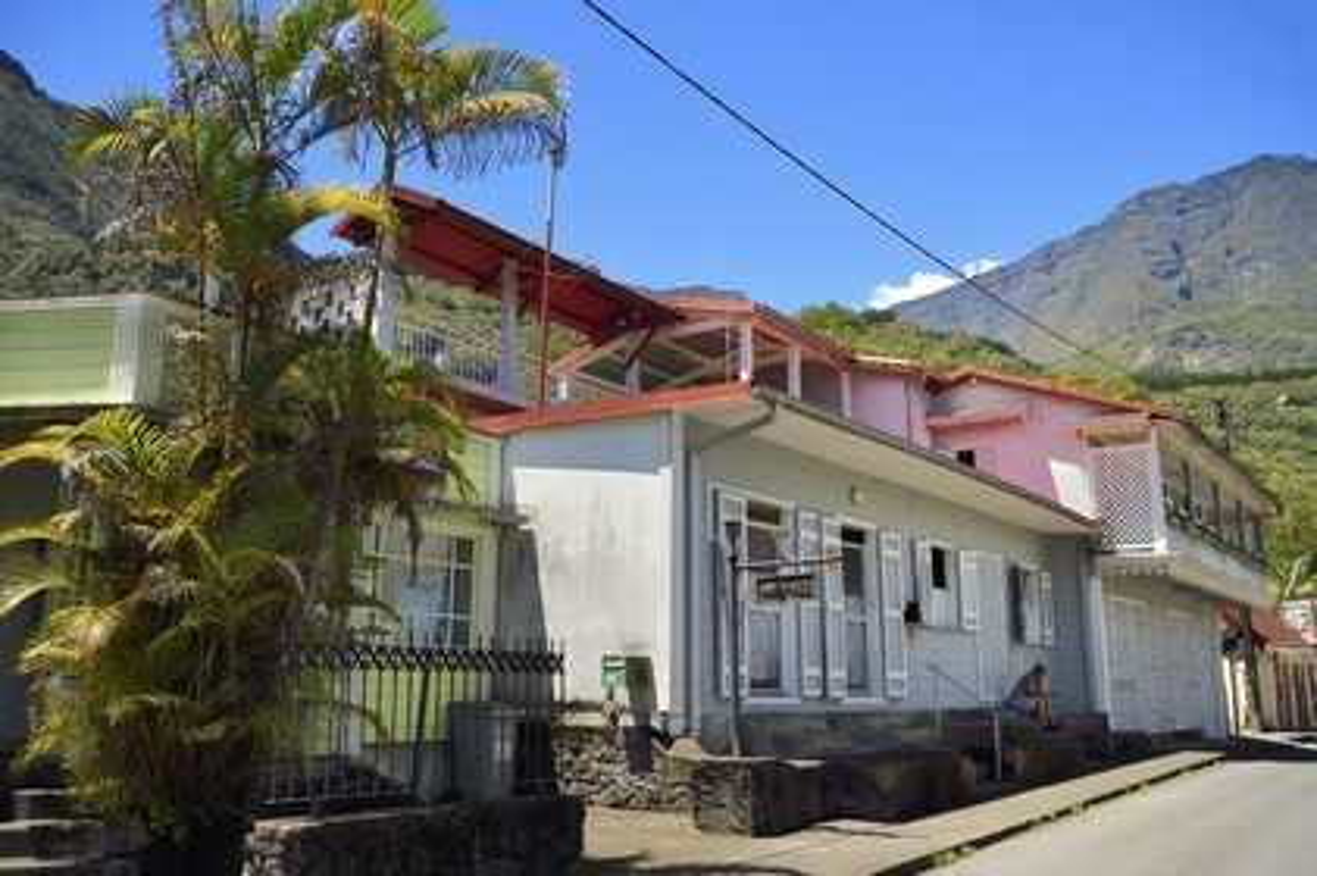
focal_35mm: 32
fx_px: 1170
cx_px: 658
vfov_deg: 41.1
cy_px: 438
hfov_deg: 58.8
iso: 200
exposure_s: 1/1000
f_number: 5.6
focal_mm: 32
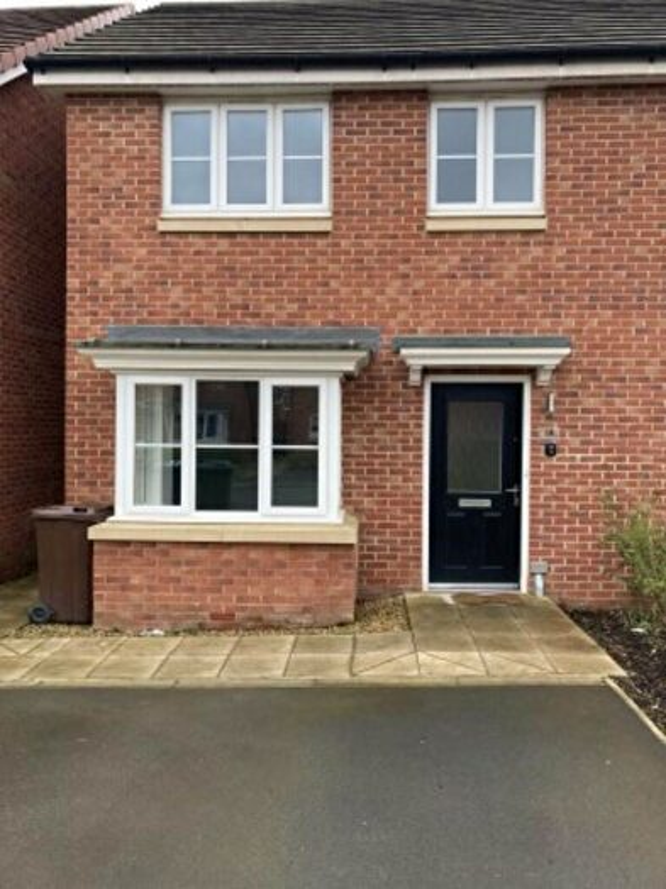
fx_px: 719
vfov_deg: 63.5
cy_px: 444
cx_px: 333
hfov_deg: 49.7
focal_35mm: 28
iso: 20
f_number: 1.8
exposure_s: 1/247
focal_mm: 3.99
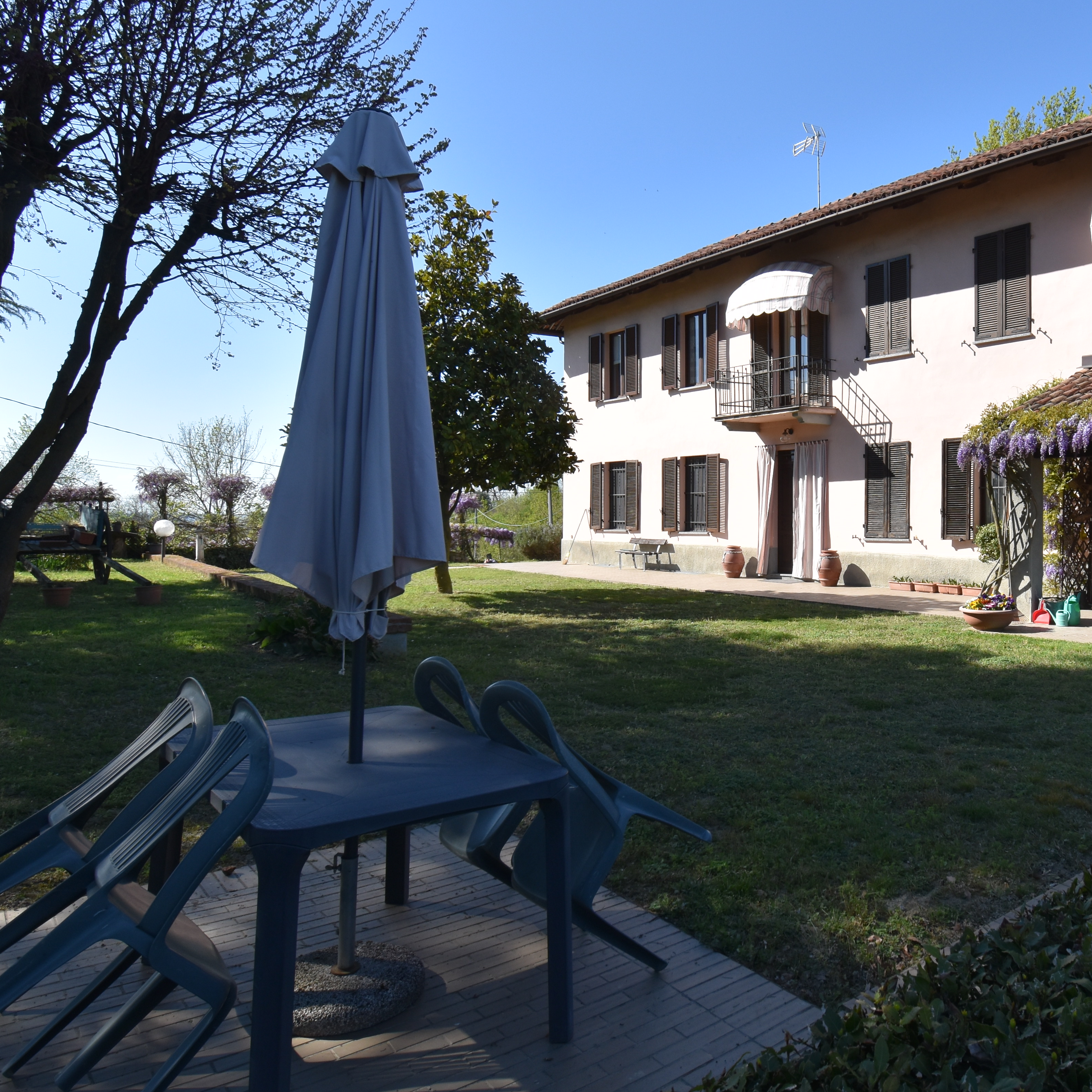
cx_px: 772
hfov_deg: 62.5
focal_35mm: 24
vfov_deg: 65.0
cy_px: 513
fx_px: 857
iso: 200
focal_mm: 10
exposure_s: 1/320
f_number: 9
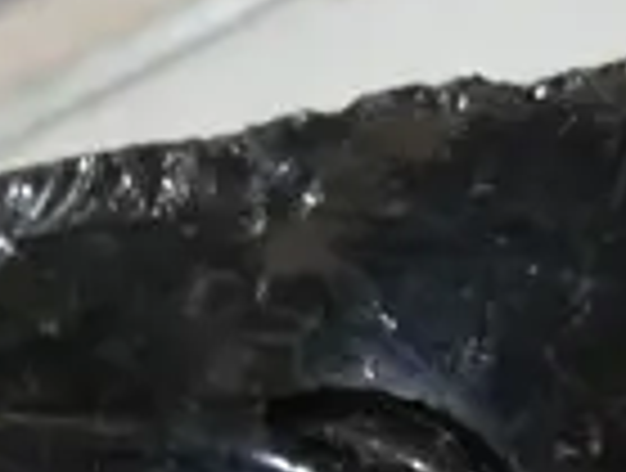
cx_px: -324
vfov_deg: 6.0
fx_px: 4261
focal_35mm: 235
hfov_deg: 8.2
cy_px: 1238
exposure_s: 1/60
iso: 250
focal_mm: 16
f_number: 3.6
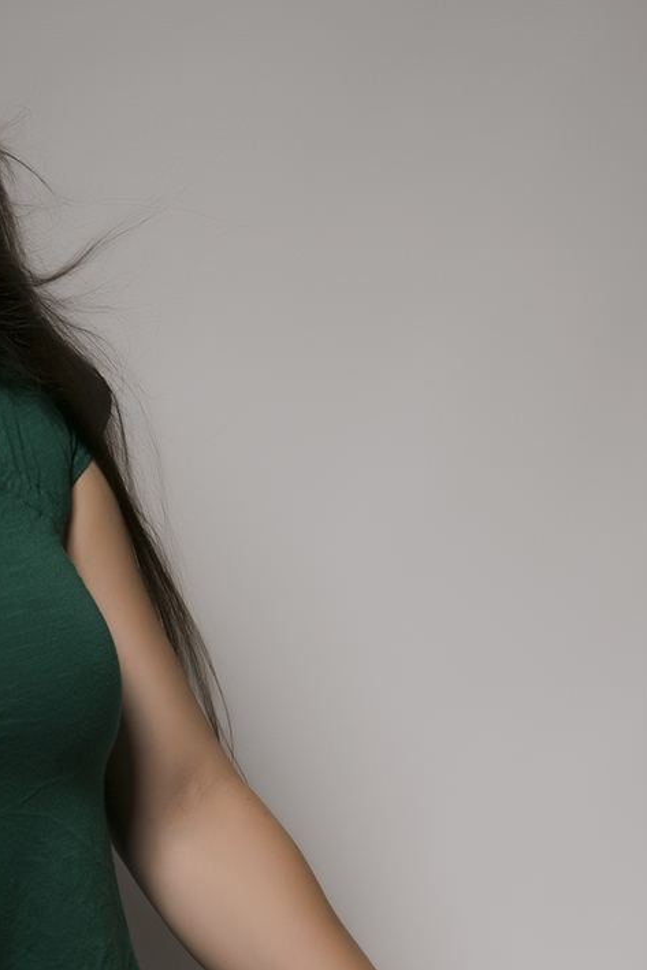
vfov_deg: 11.6
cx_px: 60
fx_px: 4742
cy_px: 906
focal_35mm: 176
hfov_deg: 7.8
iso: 100
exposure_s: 1/100
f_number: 16
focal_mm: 52
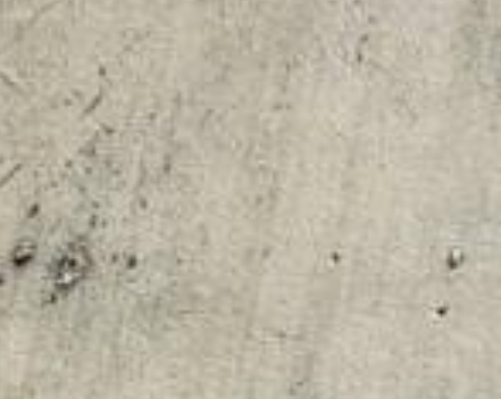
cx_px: 1486
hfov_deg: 9.0
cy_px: -464
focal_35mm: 177
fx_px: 2619
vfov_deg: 8.2
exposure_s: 1/676
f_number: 1.6
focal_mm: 5.1
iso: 50
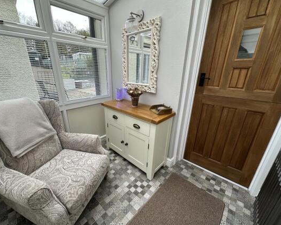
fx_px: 125
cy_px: 114
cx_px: 131
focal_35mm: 15
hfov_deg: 96.6
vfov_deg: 84.1
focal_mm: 2.22
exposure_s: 1/99
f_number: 2.2
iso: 50
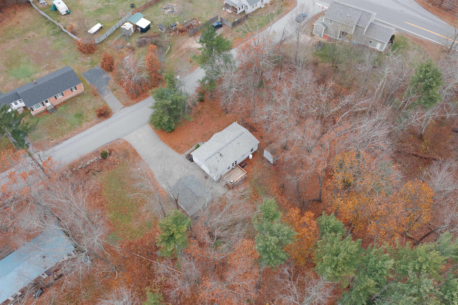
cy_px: 152
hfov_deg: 65.5
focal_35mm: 28
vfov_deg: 46.4
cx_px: 229
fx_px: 356
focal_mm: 14.4
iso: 200
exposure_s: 1/240
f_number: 2.8
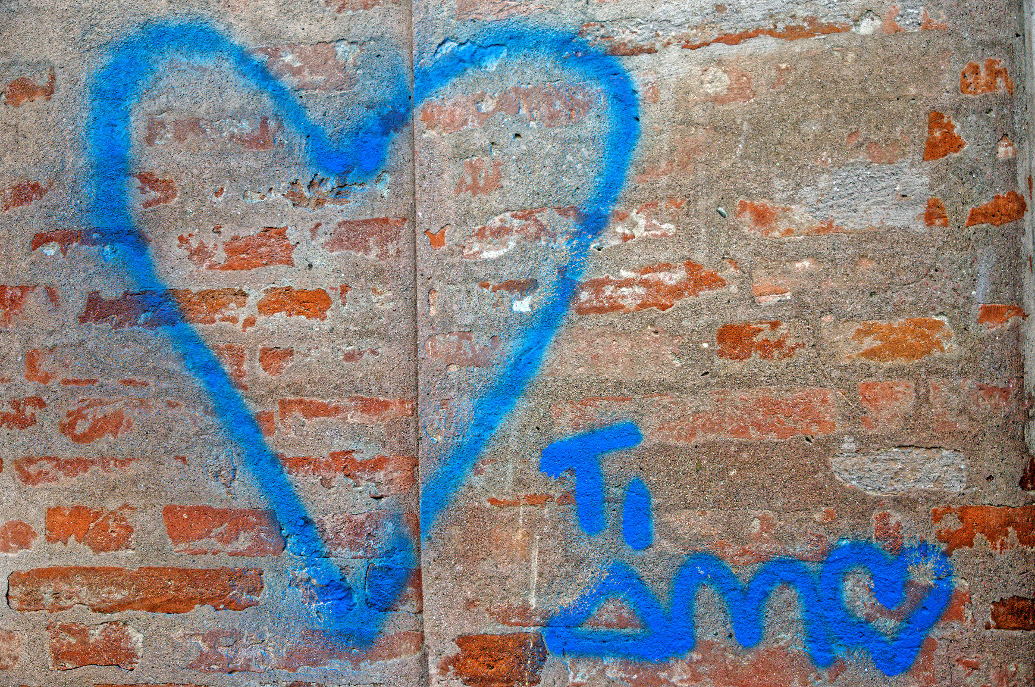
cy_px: 344
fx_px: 1335
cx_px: 518
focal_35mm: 46
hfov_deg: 42.4
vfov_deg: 28.9
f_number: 4.5
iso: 560
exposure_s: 1/30
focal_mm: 31
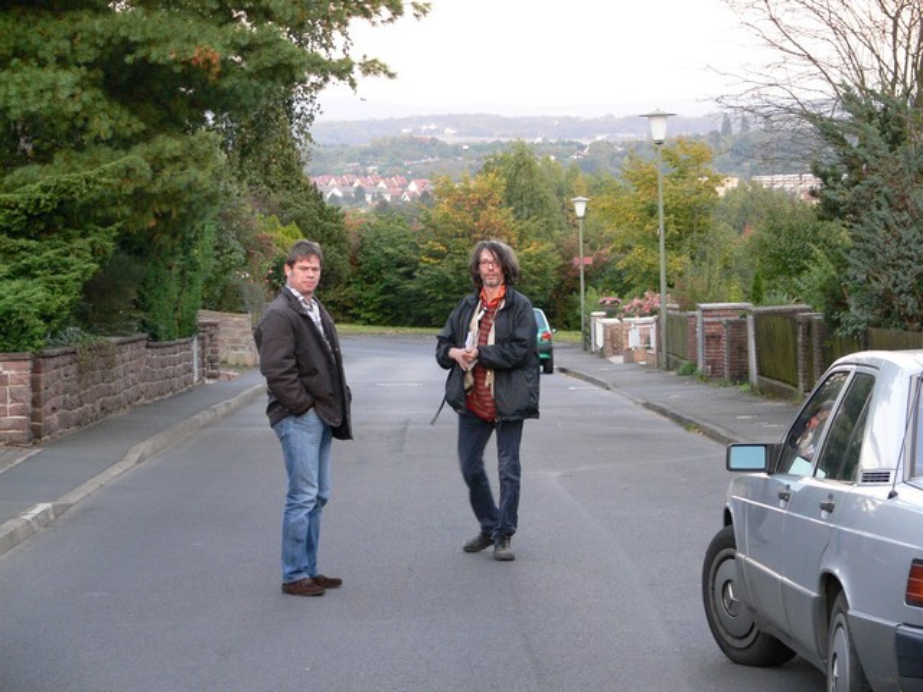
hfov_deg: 17.1
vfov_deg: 12.9
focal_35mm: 115
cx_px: 462
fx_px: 3066
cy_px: 346
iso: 200
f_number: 3.6
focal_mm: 24.3
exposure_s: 1/30
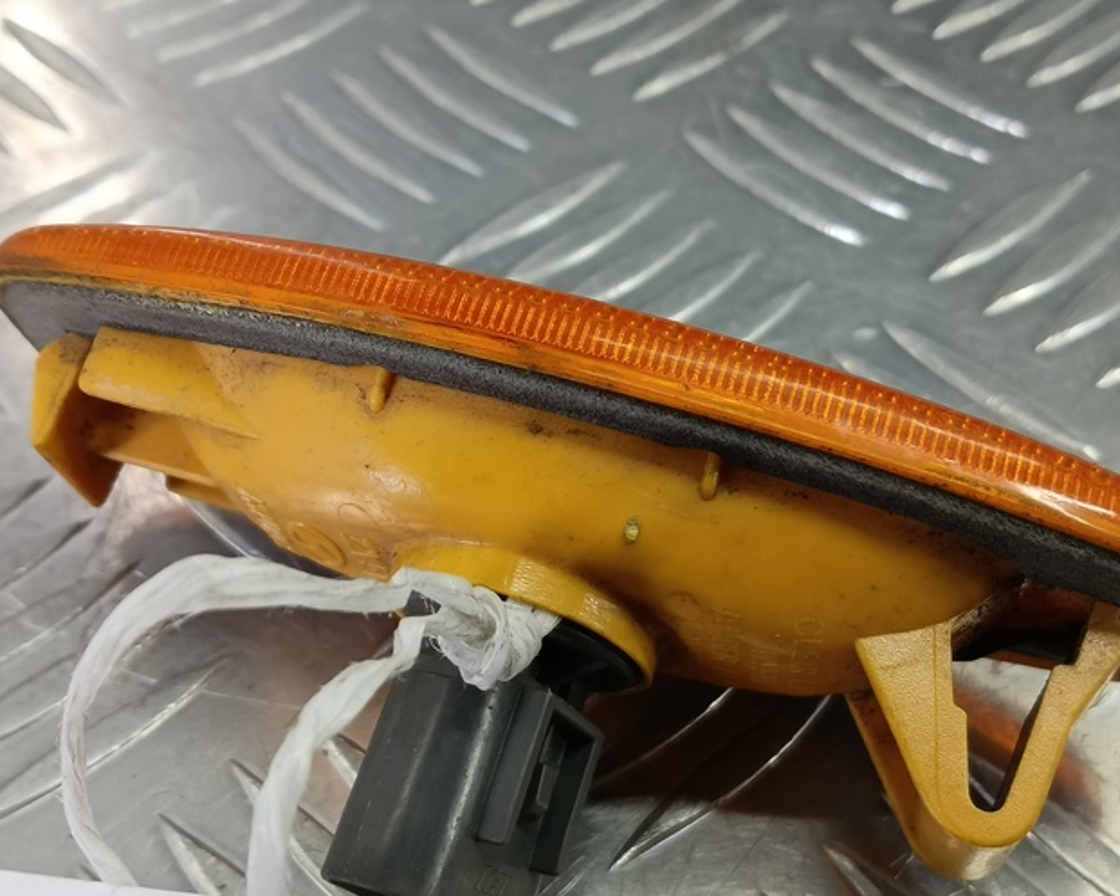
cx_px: 602
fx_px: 1227
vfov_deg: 40.0
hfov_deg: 49.0
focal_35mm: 37
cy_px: 517
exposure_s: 1/50
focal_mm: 4.11
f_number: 1.6
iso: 137
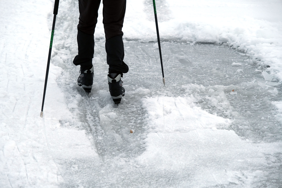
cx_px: 141
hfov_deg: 17.1
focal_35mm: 120
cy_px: 94
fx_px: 940
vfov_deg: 11.4
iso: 500
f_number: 5
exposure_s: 1/750
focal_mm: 80
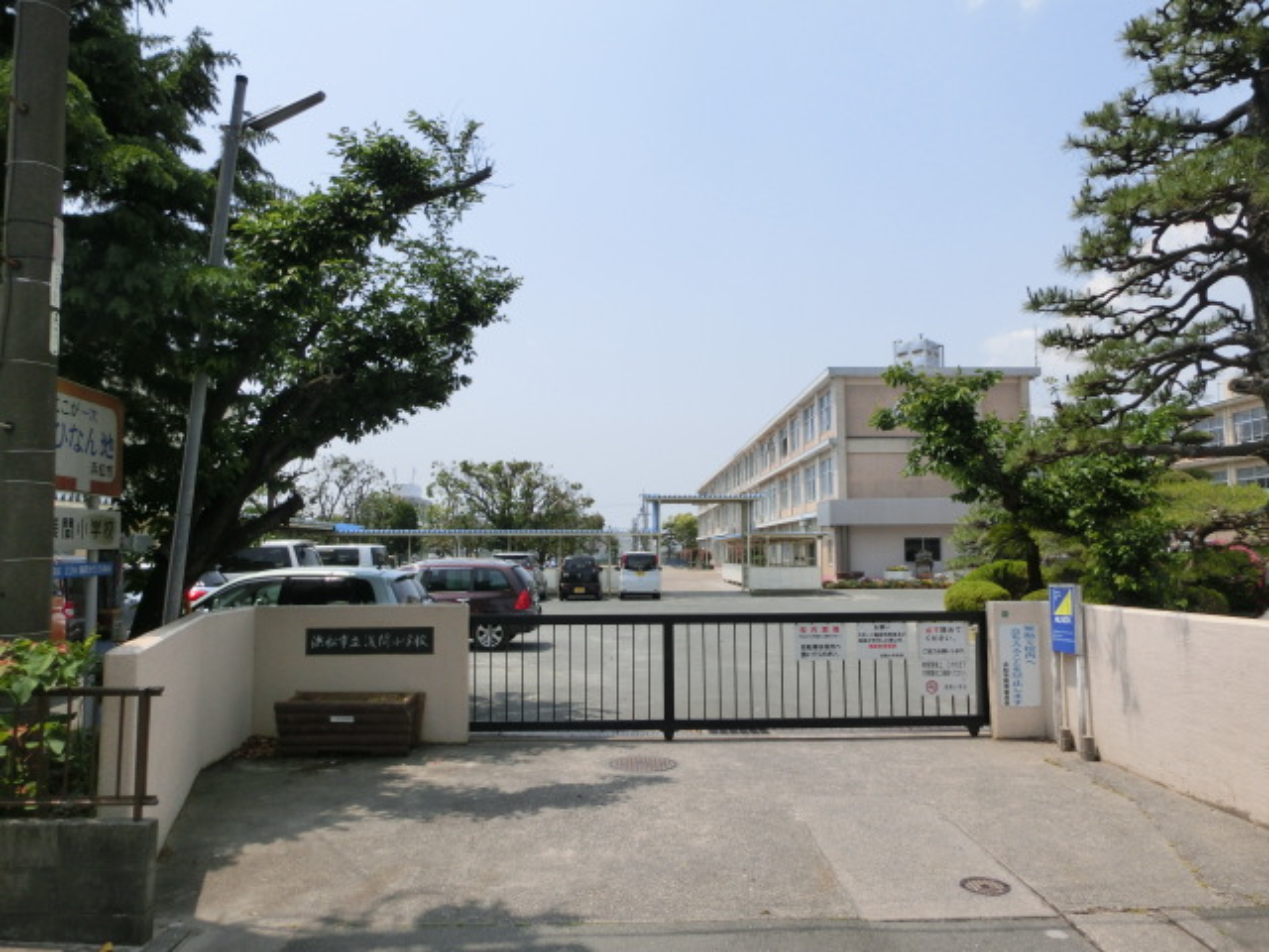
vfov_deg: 56.8
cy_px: 476
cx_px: 634
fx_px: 880
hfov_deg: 71.6
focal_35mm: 24
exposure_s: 1/250
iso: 80
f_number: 7.9
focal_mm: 4.24
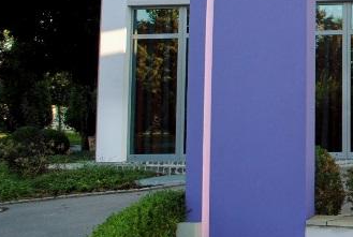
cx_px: 533
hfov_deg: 20.5
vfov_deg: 16.0
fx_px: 826
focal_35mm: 84
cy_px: -8
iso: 160
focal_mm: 18
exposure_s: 1/125
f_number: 4
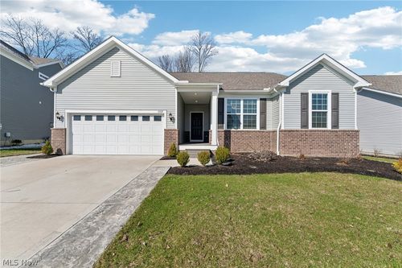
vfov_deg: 81.2
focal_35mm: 14
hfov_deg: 104.3
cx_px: 201
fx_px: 156
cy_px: 134
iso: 200
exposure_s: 1/1000
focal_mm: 14
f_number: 8
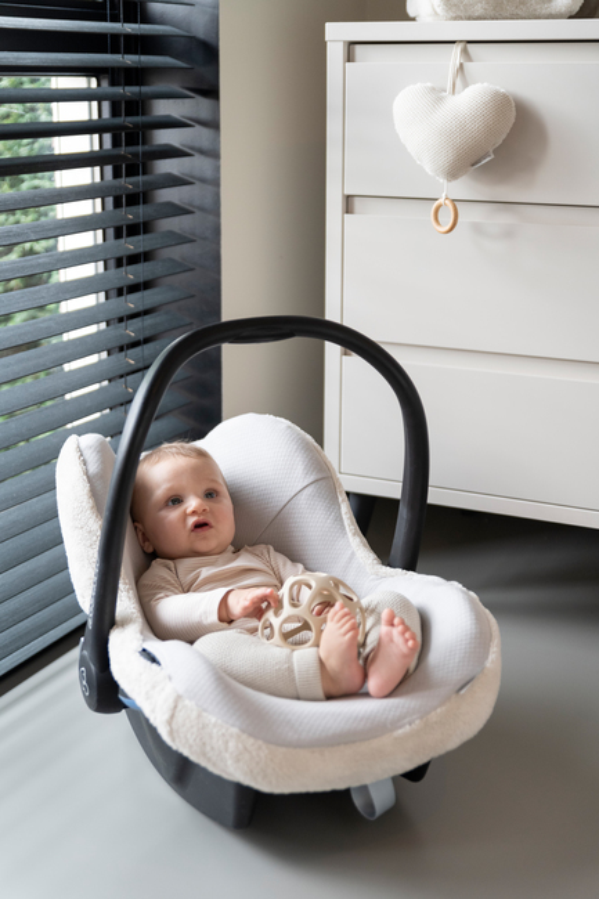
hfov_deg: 26.0
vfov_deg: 38.2
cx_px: 300
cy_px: 450
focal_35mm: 52
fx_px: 1298
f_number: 2.8
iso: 800
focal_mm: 52
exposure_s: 1/160
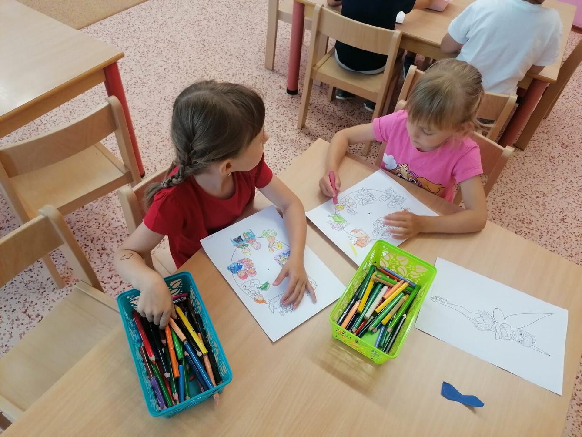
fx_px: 454
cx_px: 291
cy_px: 218
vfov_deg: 51.4
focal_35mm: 27
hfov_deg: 65.3
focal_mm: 4.75
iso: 320
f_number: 1.8
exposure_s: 1/100
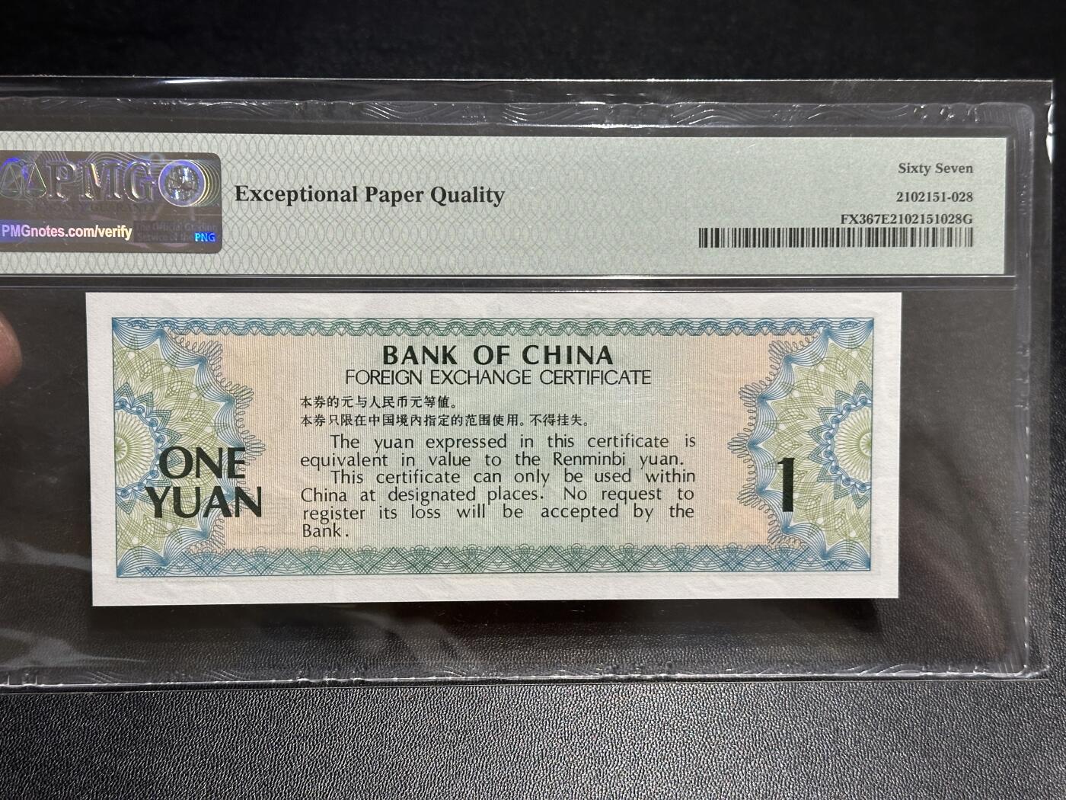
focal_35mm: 48
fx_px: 1478
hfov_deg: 39.7
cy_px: 400
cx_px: 533
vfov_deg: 30.3
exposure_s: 1/50
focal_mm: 6.86
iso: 125
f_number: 1.78
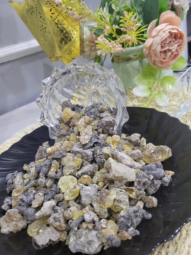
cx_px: 96
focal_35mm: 26
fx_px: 191
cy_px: 128
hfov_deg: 53.1
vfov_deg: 67.3
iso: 640
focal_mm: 5.4
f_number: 1.8
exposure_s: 1/50
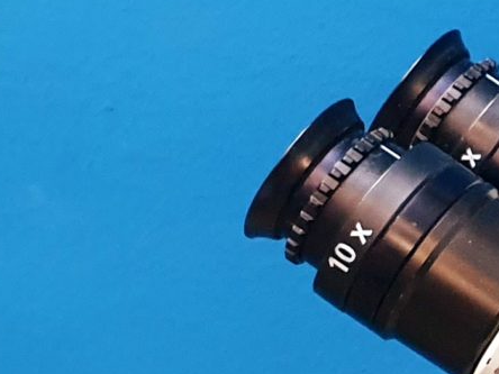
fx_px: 2162
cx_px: 1135
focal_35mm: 150
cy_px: 350
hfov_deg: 11.3
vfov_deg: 9.8
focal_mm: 4.3
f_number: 2.4
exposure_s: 1/50
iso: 320
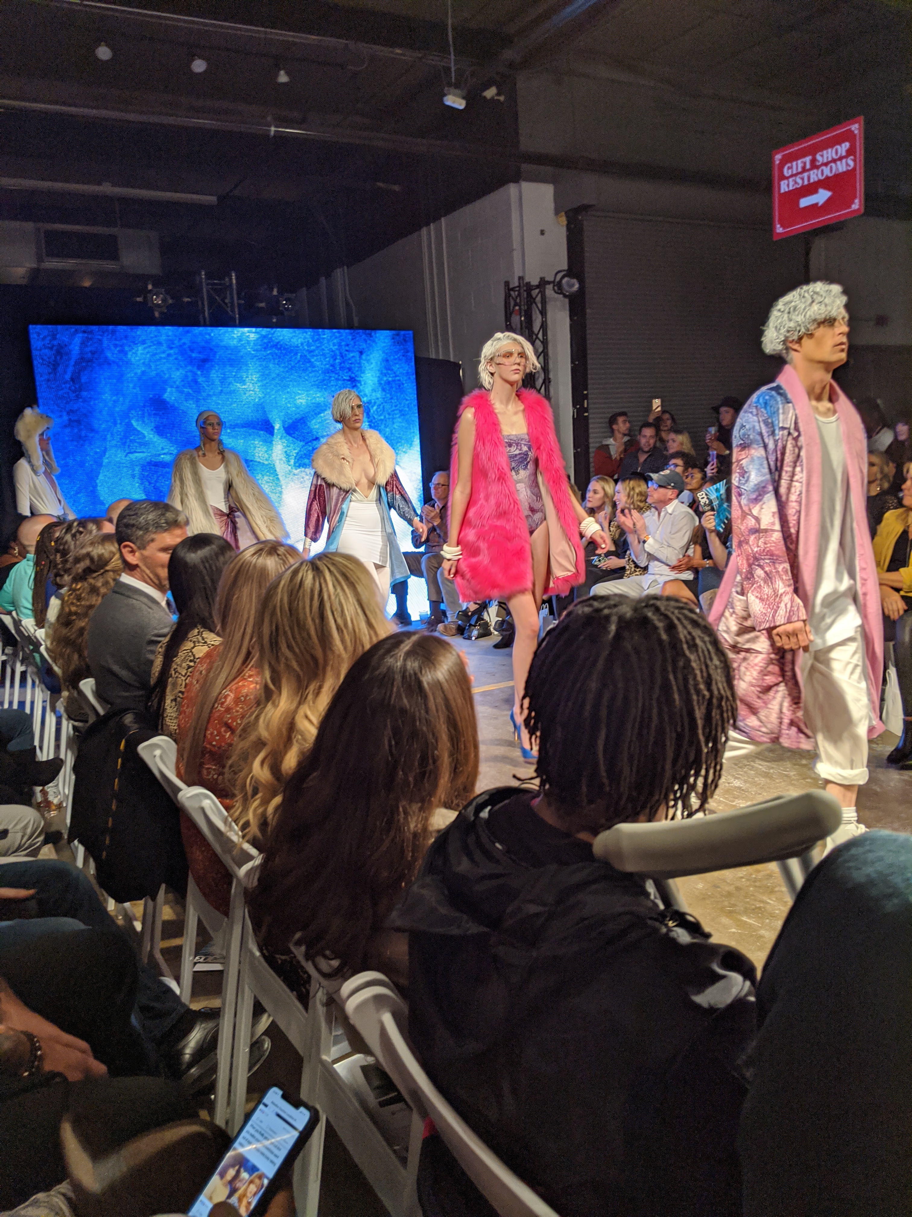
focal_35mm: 27
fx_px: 948
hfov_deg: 51.4
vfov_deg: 65.3
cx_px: 456
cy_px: 608
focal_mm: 4.44
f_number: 1.8
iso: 60
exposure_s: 1/120
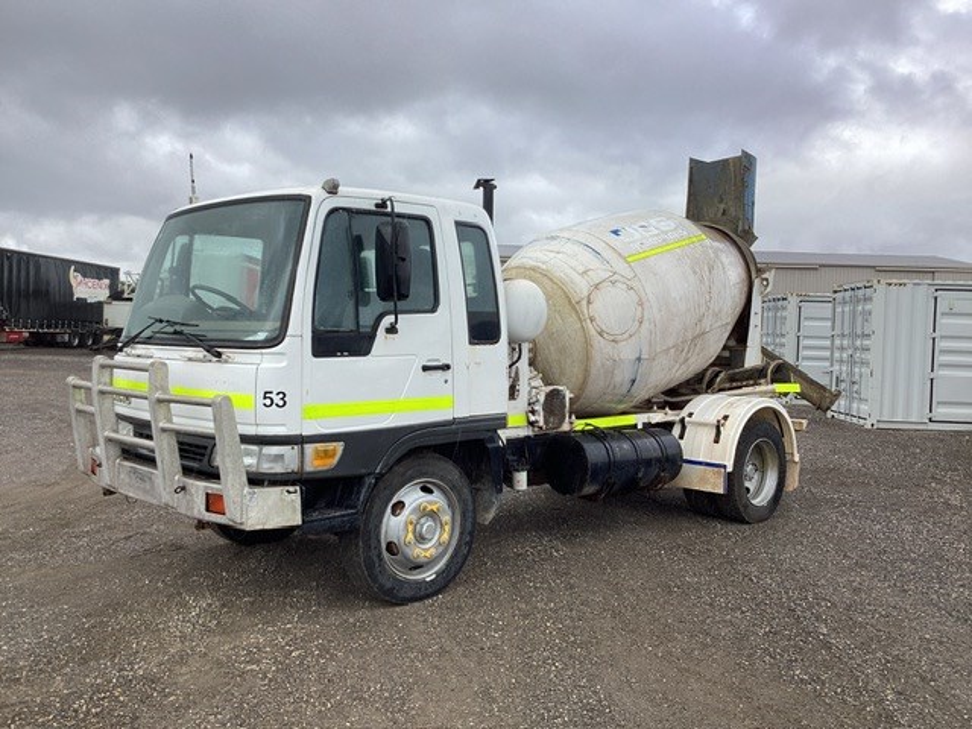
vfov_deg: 45.4
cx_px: 486
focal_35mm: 31
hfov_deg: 58.4
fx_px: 870
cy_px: 364
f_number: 2.4
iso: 25
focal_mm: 3.3
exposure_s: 1/215
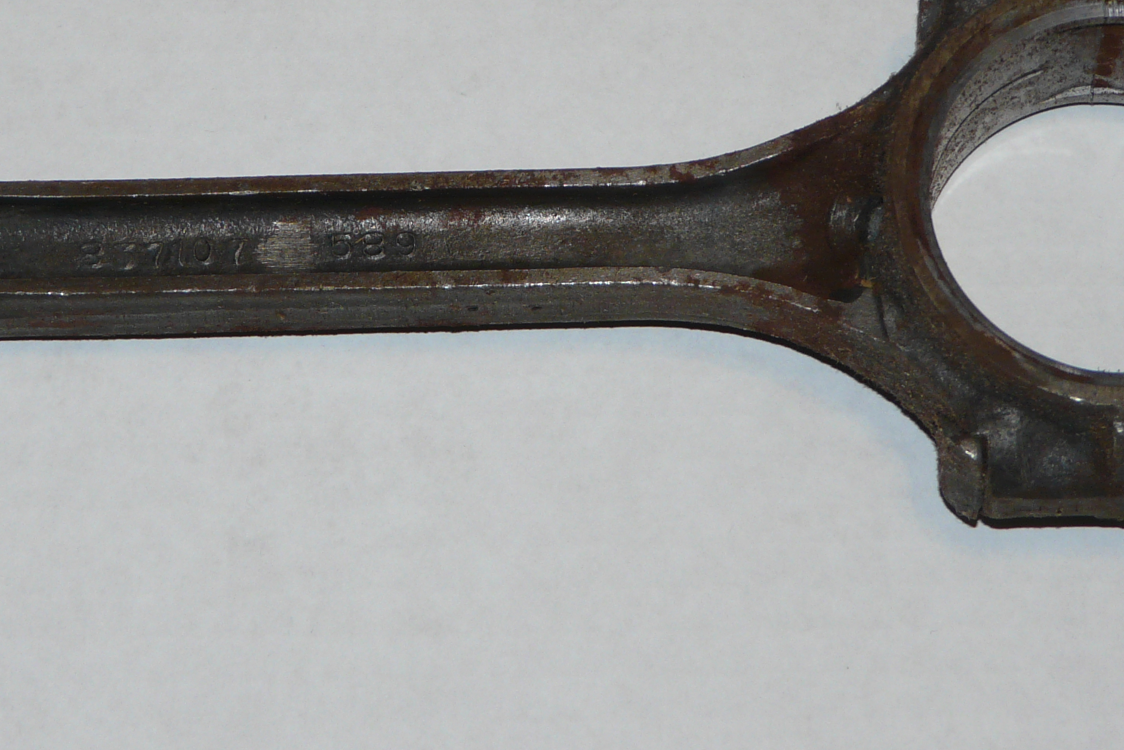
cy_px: 169
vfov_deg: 9.4
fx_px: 4559
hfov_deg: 14.1
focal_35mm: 146
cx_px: 543
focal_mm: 13.3
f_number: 3.2
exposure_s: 1/50
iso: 100
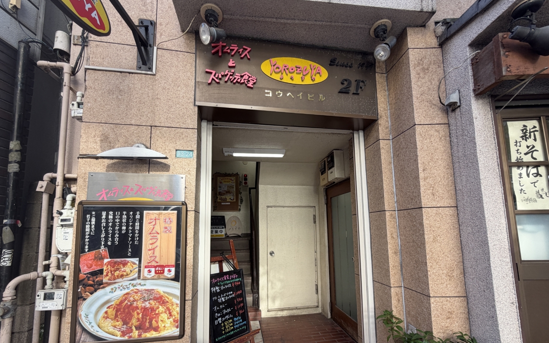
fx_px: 224
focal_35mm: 15
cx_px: 273
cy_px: 205
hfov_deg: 101.4
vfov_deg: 74.0
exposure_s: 1/161
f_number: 2.2
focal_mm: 2.22
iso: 40
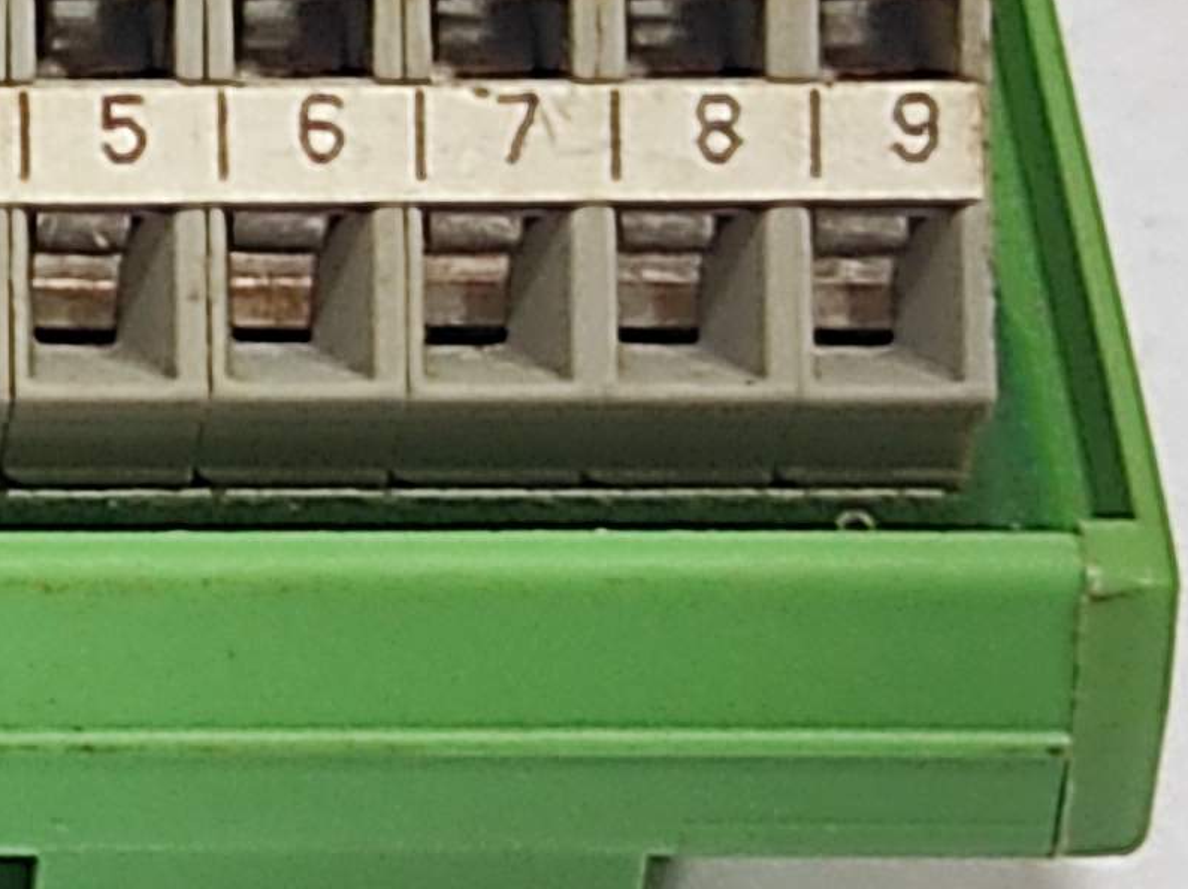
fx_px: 5007
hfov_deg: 11.4
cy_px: -569
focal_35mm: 146
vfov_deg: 9.8
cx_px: -1581
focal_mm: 5.43
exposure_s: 1/33
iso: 350
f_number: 1.89
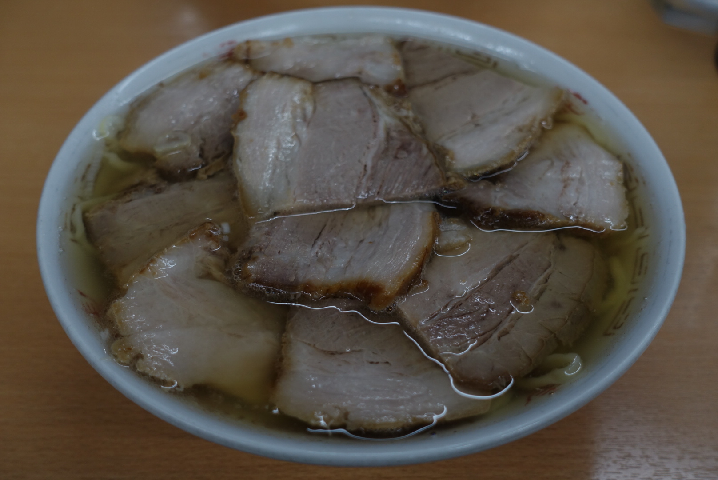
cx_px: 359
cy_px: 240
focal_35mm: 45
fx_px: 898
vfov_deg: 29.9
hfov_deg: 43.6
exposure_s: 1/50
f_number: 2.8
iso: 200
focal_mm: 16.39
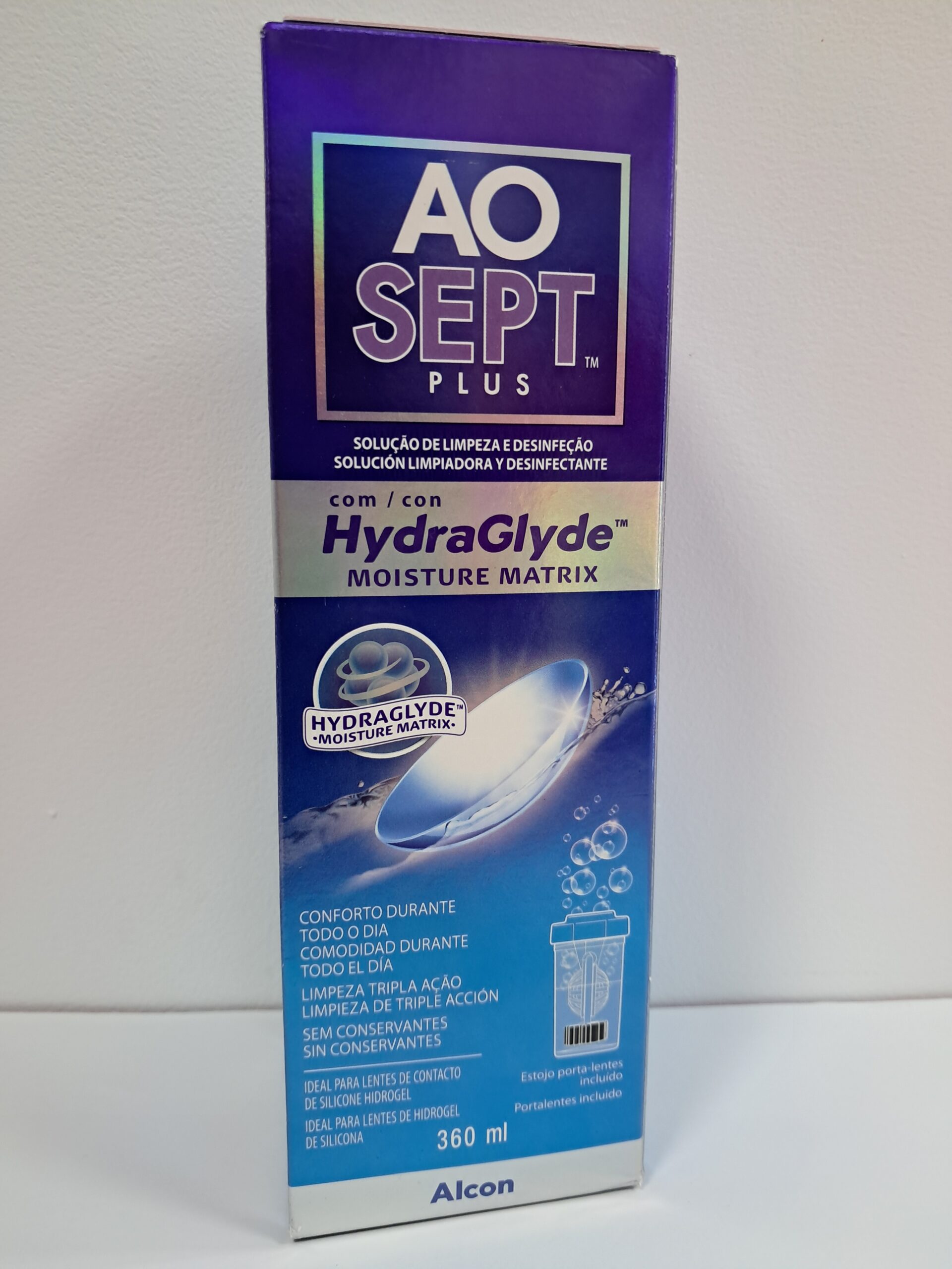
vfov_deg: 65.3
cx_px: 476
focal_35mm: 27
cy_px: 634
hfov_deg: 51.4
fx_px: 990
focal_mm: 4
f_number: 1.8
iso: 200
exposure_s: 1/50
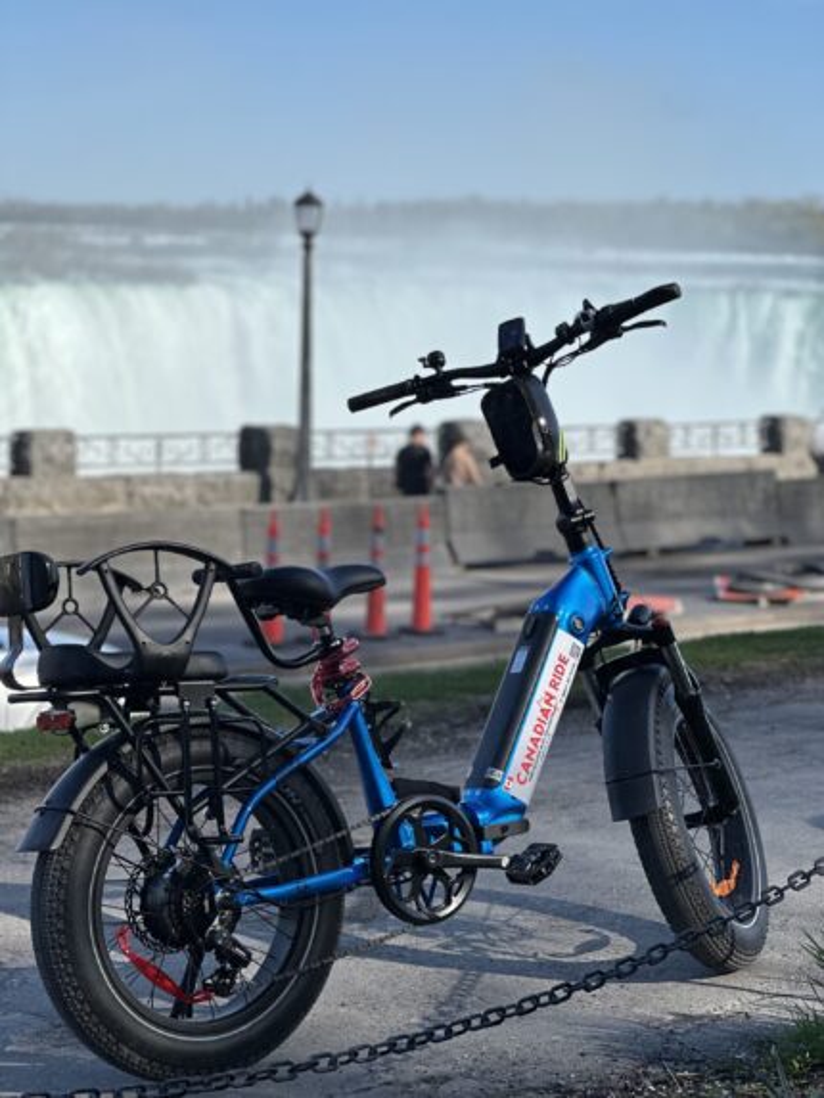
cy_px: 549
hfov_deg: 19.1
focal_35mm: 77
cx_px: 412
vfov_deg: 25.3
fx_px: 2443
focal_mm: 9
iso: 32
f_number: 2.8
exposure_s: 1/717
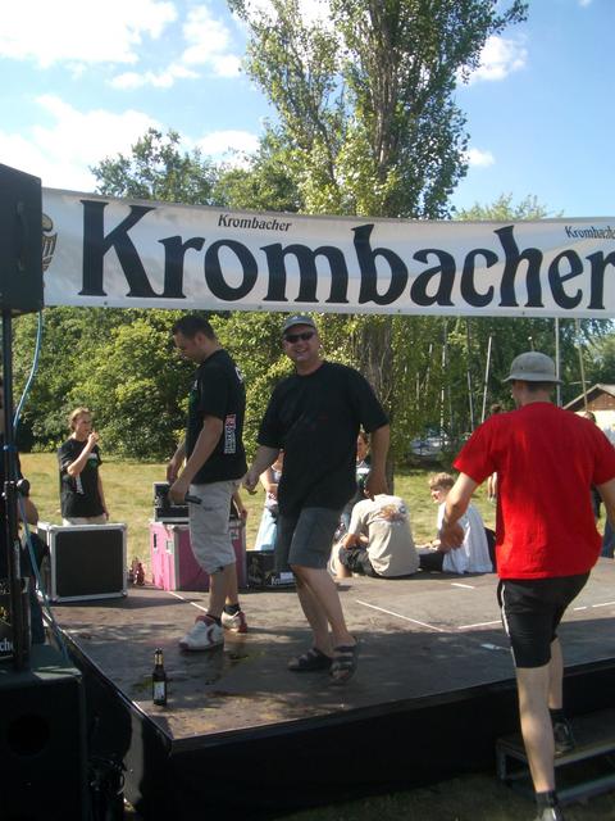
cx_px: 308
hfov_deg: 40.7
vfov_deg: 52.6
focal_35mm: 35
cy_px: 410
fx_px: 829
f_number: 4.3
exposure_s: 1/200
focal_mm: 5.8
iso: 50
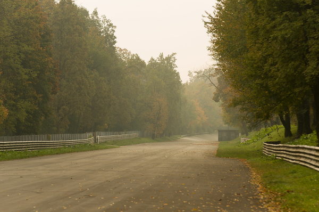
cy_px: 106
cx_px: 160
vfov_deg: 6.8
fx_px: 1787
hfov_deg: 10.2
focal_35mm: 202
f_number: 5.6
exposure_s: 1/200
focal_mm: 135
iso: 100
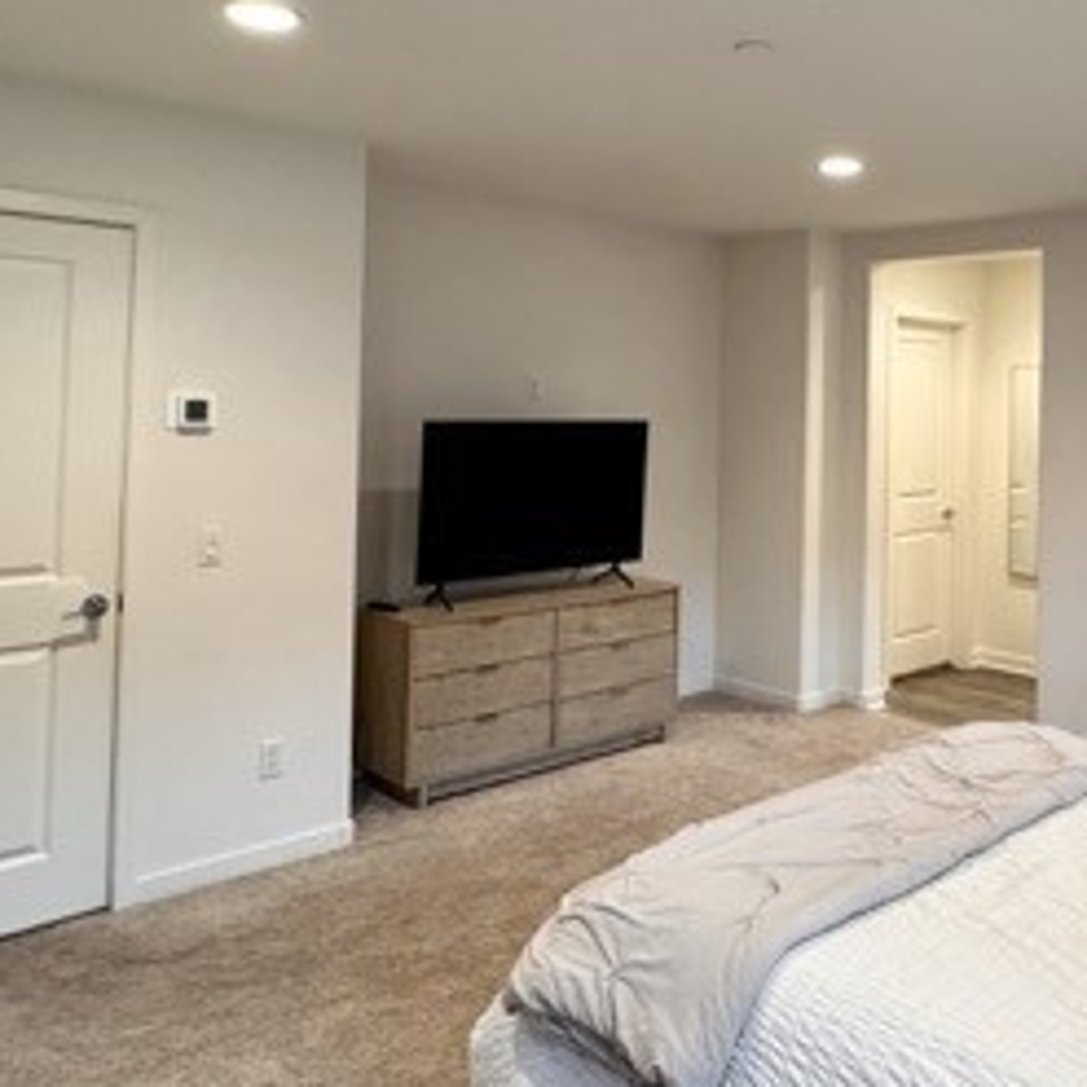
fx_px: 1137
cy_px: 370
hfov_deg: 49.7
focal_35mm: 32
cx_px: 770
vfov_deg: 50.3
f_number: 2.2
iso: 250
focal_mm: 2.22
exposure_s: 1/120
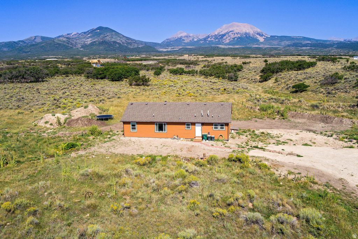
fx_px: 229
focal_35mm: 23
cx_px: 179
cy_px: 120
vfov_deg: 55.1
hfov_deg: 76.1
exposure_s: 1/3800
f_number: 2.8
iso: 147
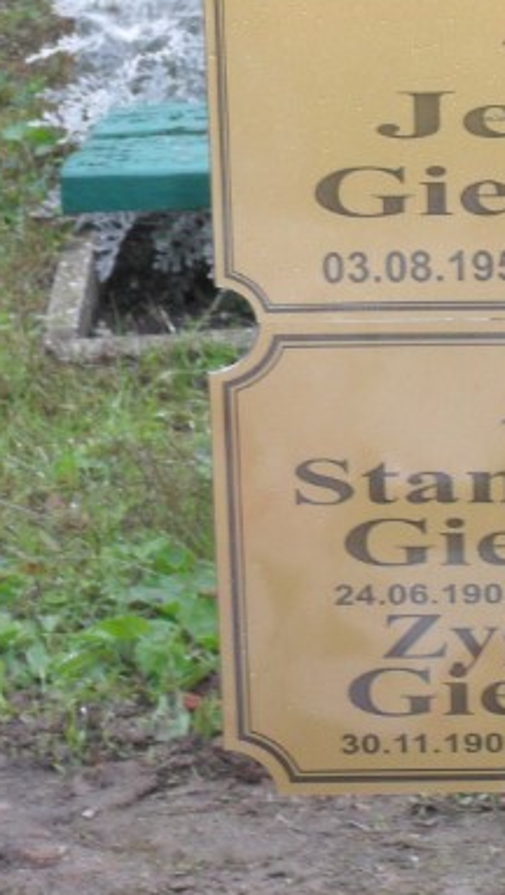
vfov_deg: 11.3
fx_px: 4538
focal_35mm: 191
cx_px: 568
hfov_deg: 6.3
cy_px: 430
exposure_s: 1/60
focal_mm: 18.9
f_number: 5.8
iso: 200
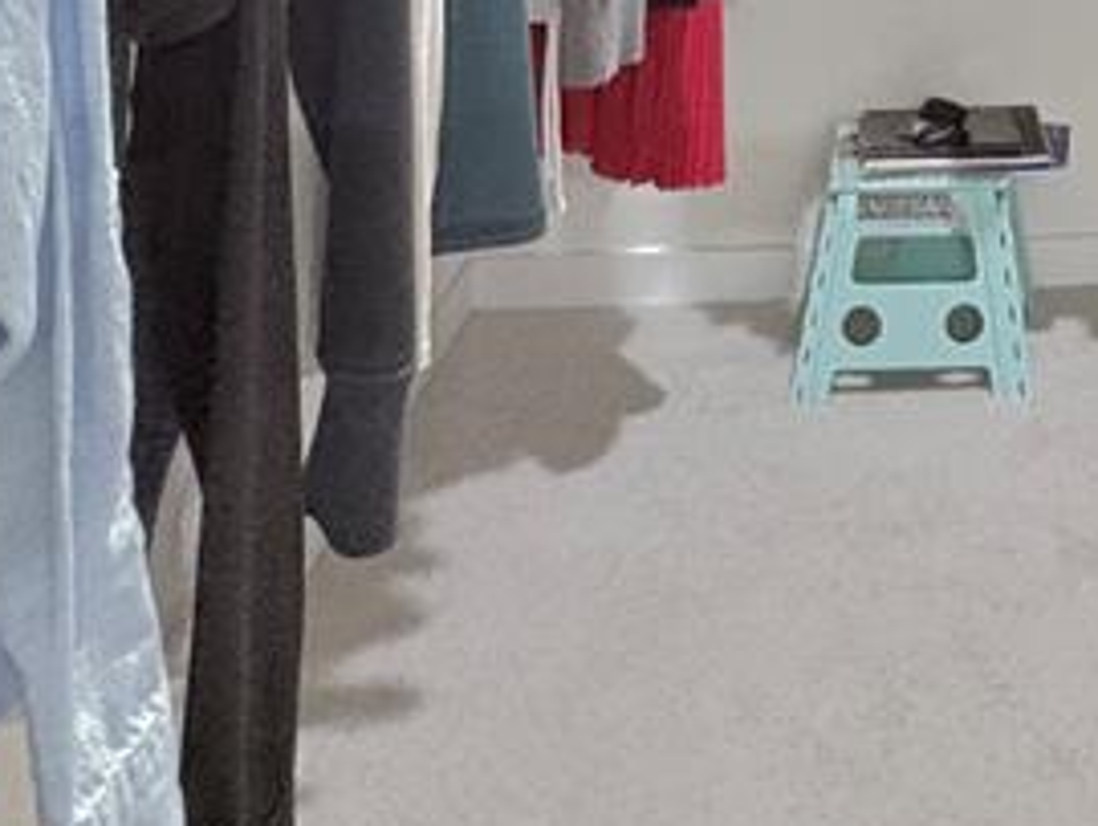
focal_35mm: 53
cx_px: 1179
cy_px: -553
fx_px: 1683
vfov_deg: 21.1
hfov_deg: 32.3
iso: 800
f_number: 2.2
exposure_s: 1/40
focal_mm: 2.22
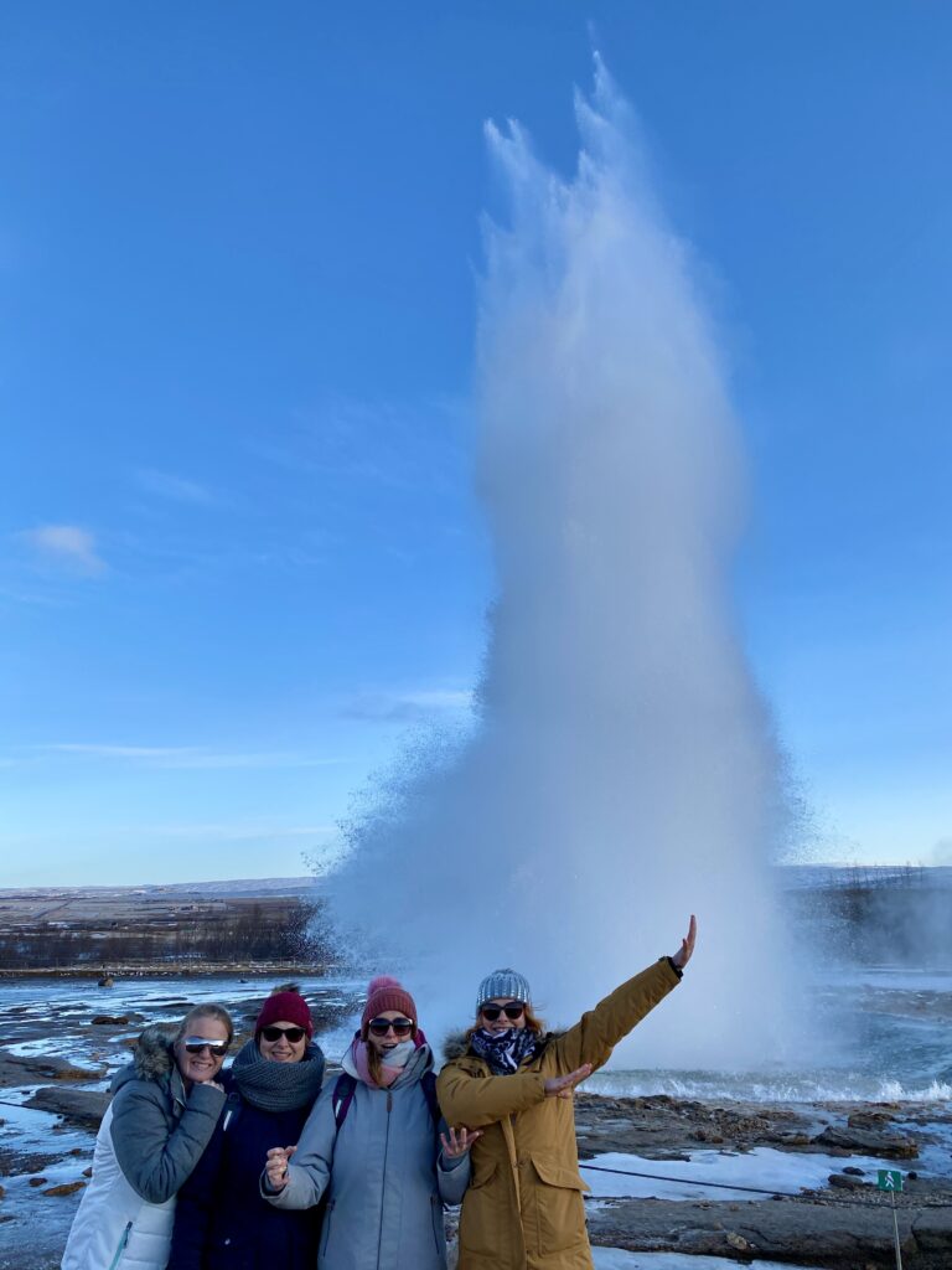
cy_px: 635
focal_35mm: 26
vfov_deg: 67.3
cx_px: 476
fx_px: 953
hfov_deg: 53.1
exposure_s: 1/816
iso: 32
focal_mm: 4.25
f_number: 1.8
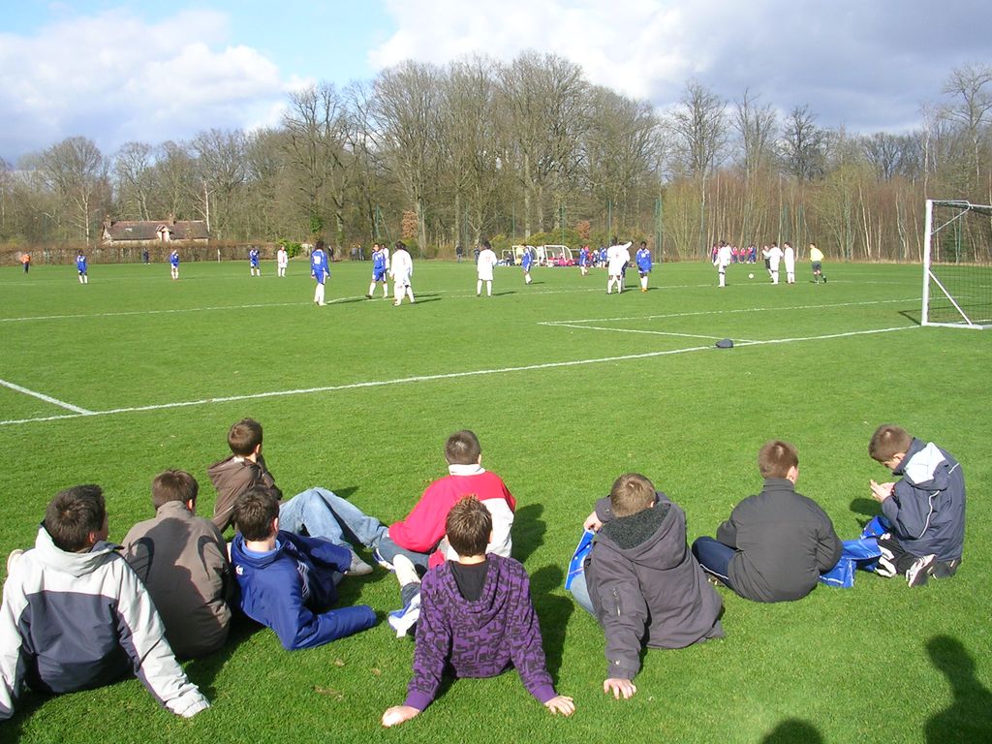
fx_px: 1089
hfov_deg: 49.0
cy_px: 372
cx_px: 496
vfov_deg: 37.7
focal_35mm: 38
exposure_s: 1/168
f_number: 5.6
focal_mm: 5.8
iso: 50
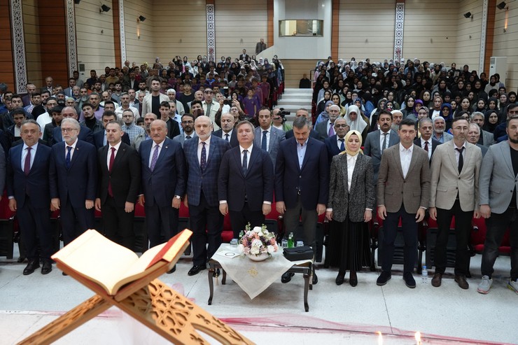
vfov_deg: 35.9
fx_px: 532
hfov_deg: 51.9
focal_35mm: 37
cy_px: 172
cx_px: 259
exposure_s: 1/160
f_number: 4
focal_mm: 37
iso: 5000
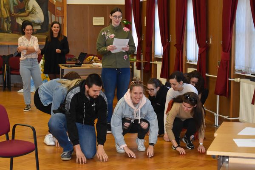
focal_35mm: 82
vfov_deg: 16.6
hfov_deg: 24.6
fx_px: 584
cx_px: 128
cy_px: 85
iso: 1400
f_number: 5.6
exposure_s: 1/125
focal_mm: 55
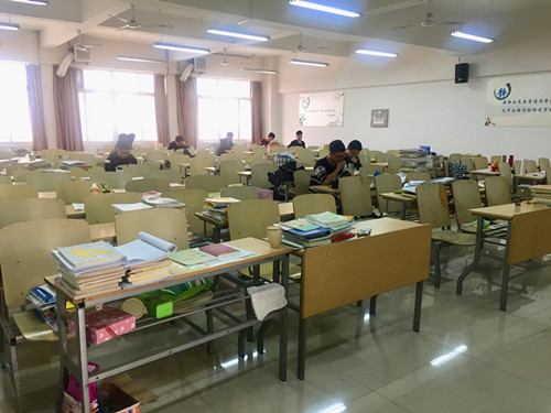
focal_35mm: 29
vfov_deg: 48.2
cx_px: 276
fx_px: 462
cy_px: 206
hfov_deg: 61.7
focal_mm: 4.15
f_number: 2.2
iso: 64
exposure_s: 1/33
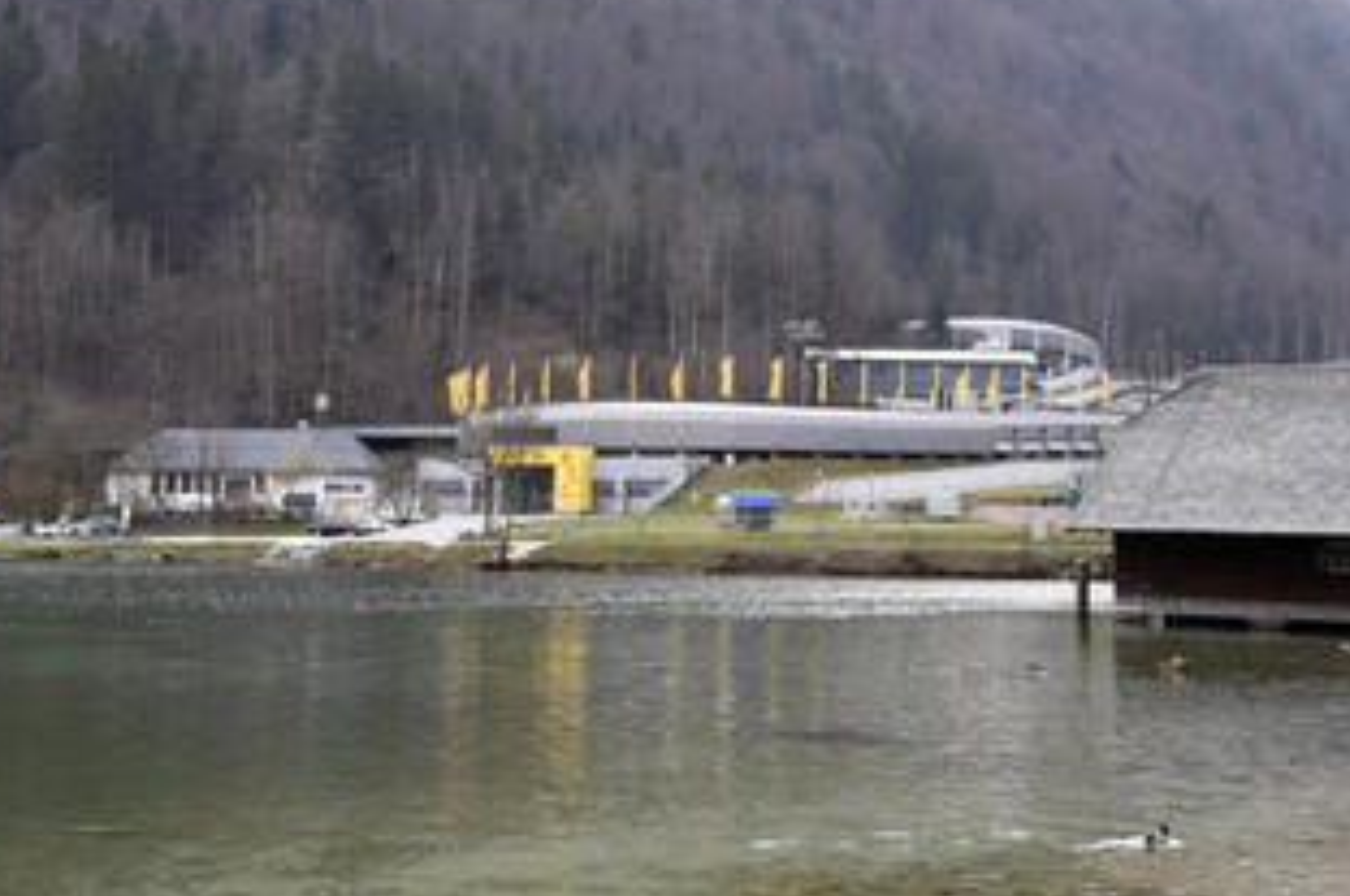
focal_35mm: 55
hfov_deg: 36.3
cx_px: 638
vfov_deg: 24.4
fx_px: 2059
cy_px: 307
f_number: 9
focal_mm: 38
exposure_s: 1/160
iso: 640
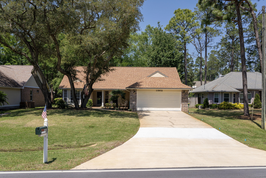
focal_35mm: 35
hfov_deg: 54.4
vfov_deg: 37.9
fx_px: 259
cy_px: 89
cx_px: 133
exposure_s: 1/250
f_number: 7.1
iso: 100
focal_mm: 35
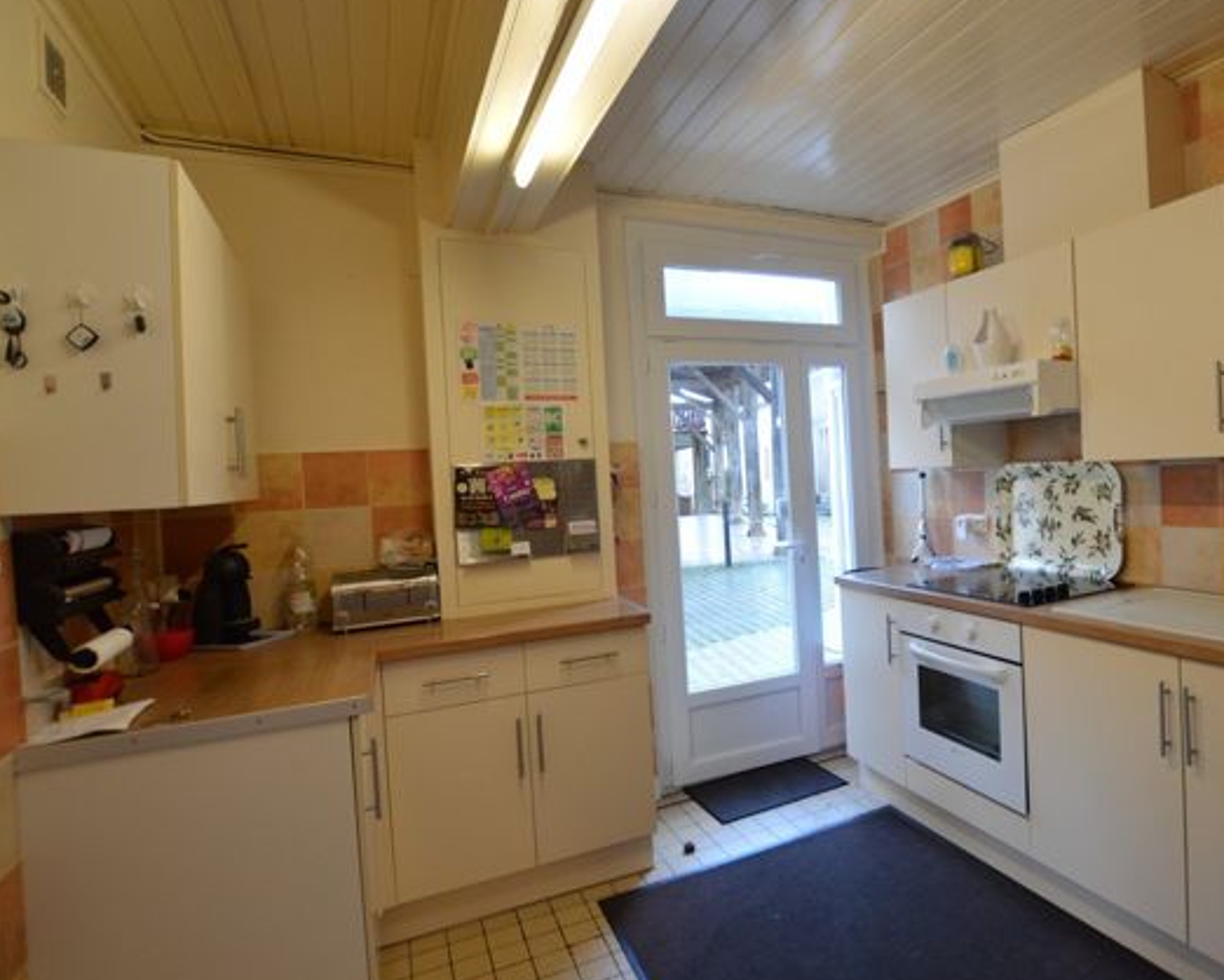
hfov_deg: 81.4
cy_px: 478
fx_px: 689
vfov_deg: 70.9
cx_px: 780
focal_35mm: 19
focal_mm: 10
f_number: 3.5
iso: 800
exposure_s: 1/60
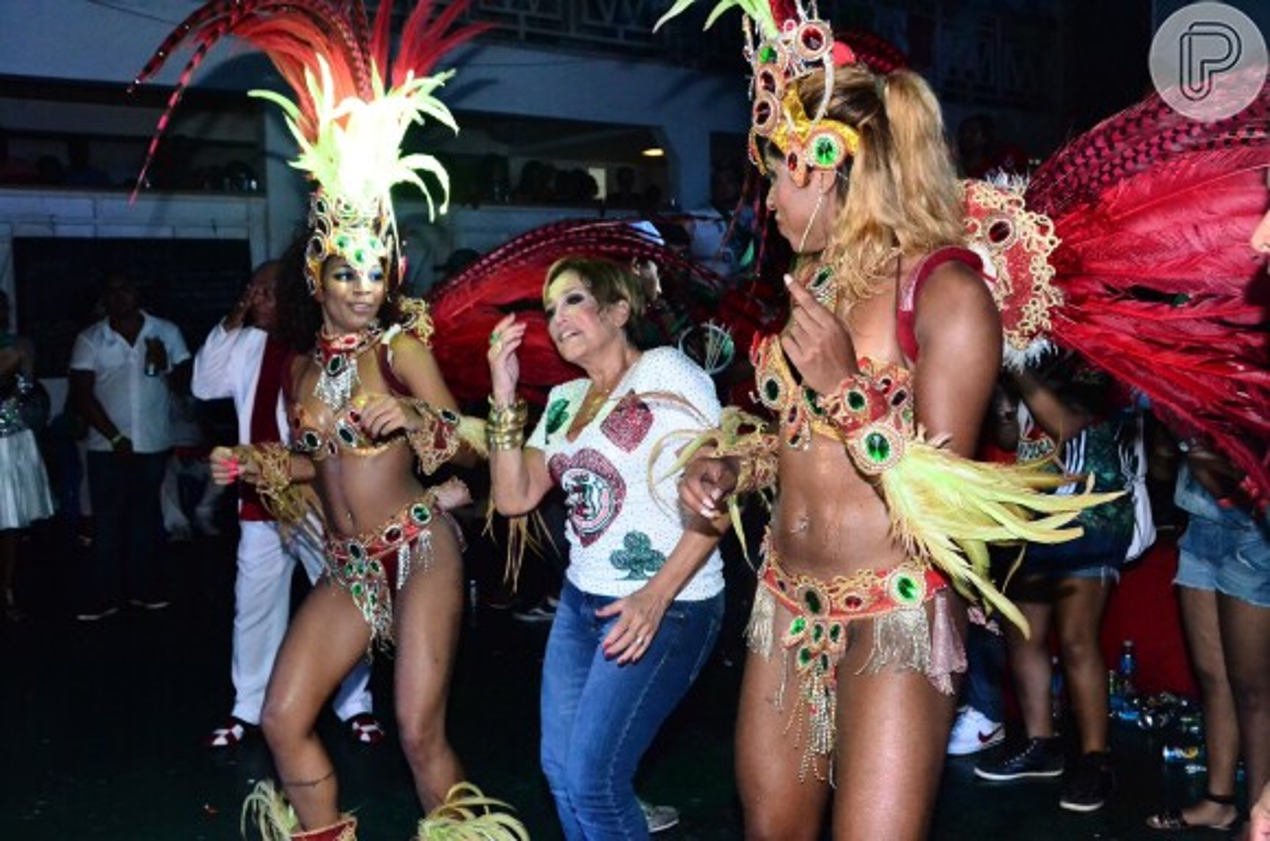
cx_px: 635
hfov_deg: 53.2
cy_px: 420
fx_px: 1267
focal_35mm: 36
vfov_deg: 36.7
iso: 5000
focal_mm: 24
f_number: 5.6
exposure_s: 1/250
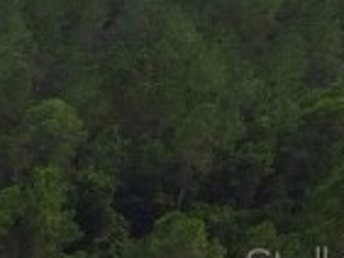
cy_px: 265
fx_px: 1731
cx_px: -773
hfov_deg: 8.8
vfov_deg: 8.5
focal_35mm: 174
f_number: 2.8
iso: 100
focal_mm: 4.5
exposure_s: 1/640
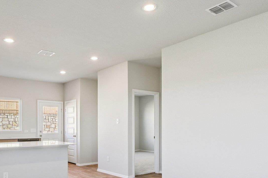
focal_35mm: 29
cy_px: 116
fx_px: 216
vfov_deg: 44.4
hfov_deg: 62.9
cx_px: 104
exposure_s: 1/125
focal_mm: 10
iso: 400
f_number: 8
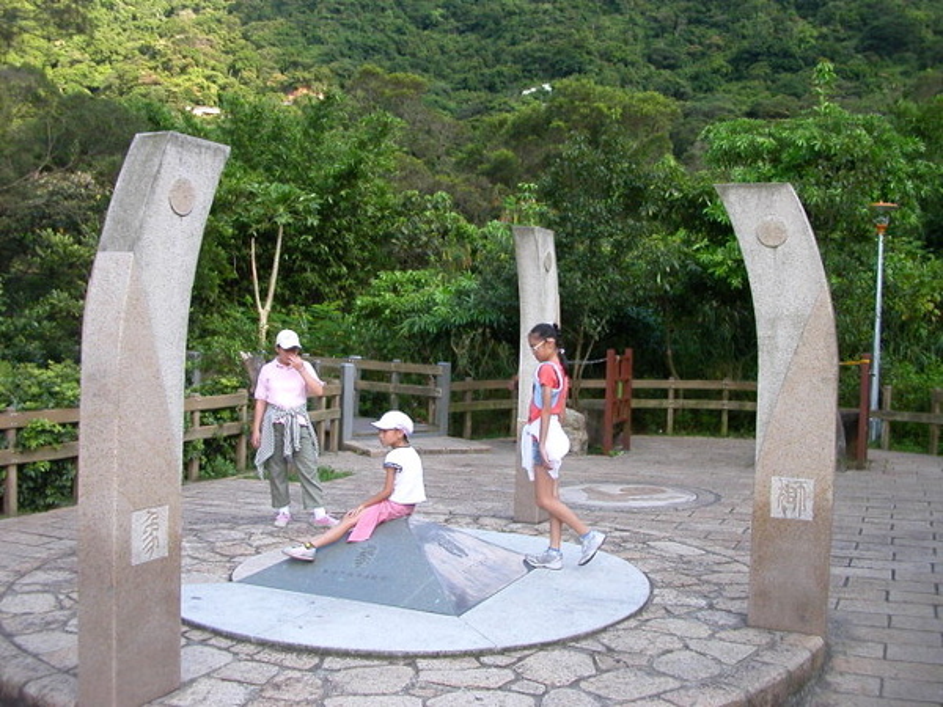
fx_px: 1008
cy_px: 354
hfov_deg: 50.1
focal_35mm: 37
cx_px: 472
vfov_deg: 38.7
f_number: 2.7
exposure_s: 1/234
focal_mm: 5.6
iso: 100
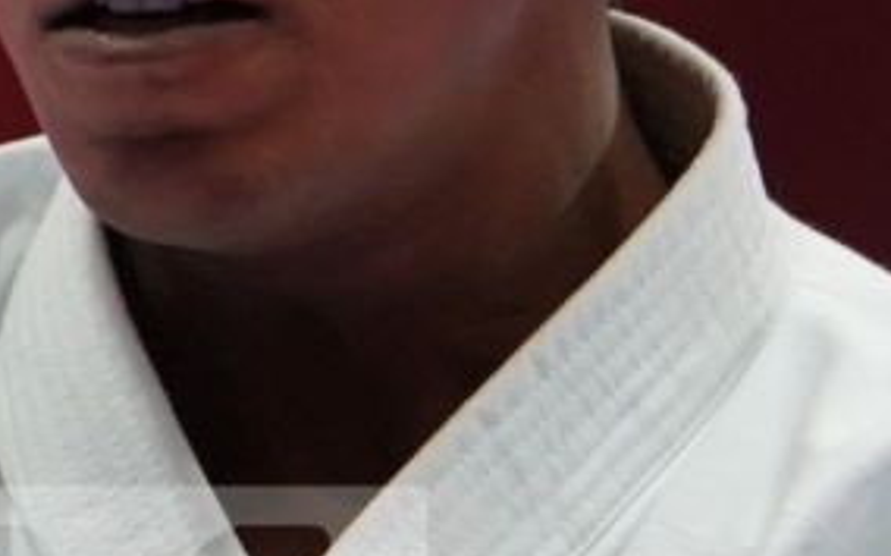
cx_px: -929
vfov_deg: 0.5
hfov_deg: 0.8
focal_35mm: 2640
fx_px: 64055
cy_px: 773
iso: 1250
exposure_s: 1/500
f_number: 4
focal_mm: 272
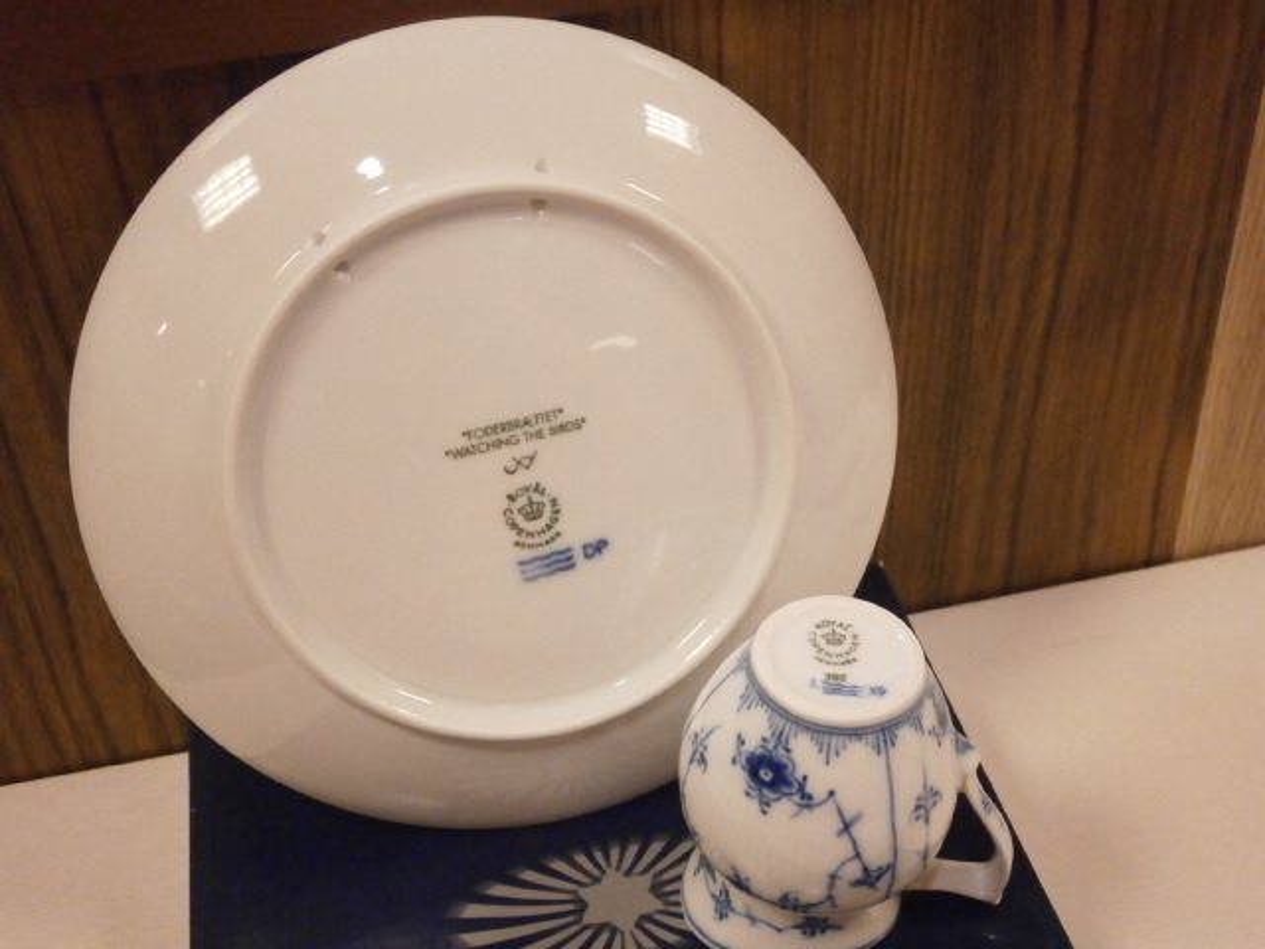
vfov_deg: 30.9
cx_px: 632
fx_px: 1718
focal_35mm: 47
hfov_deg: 40.4
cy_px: 474
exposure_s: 1/250
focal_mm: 8.3
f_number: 3.4
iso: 800
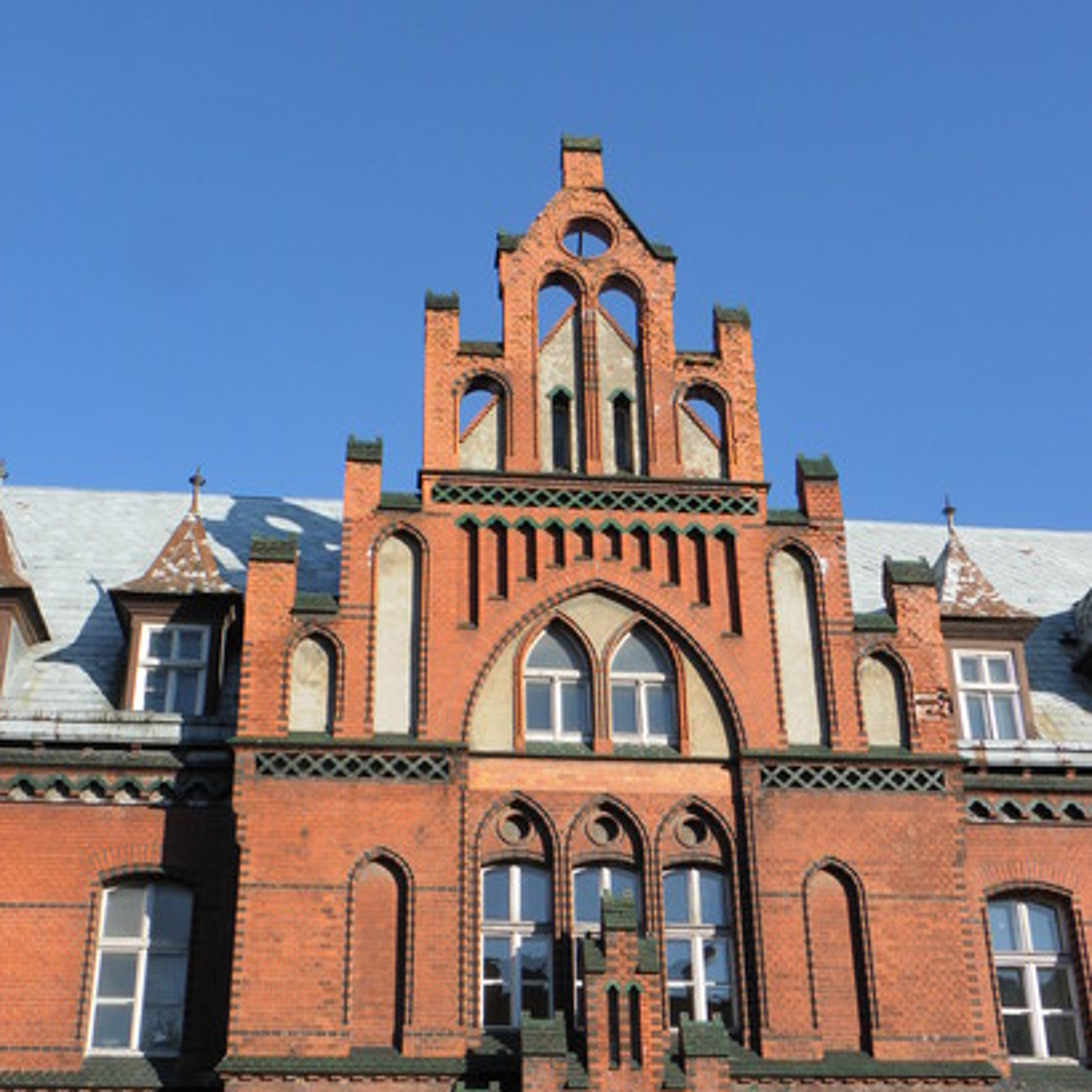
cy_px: 724
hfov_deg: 38.3
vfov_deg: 37.9
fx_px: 1570
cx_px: 545
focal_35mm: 44
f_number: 5.6
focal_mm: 6.6
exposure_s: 1/400
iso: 64
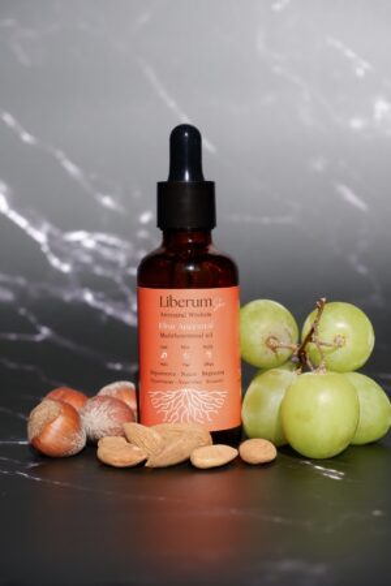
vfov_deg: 31.0
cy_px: 293
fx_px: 1059
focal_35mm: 65
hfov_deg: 20.9
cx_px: 196
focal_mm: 43.2
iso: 200
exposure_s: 1/680
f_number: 5.6
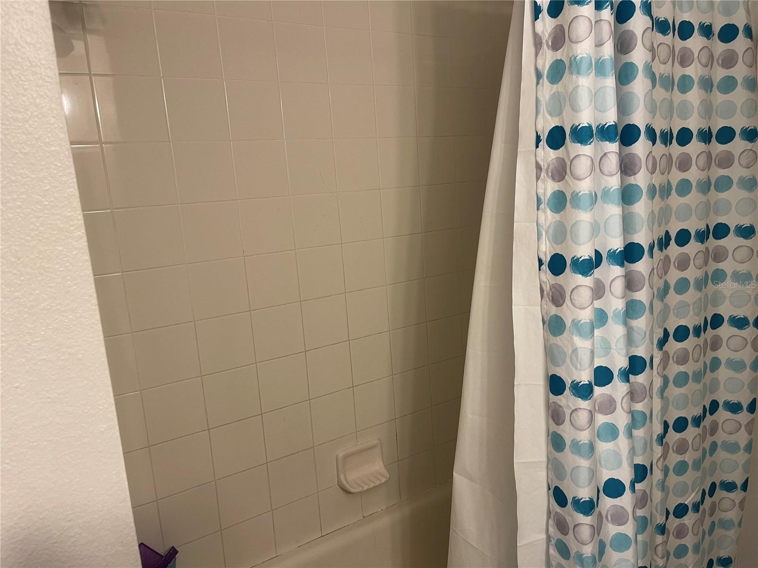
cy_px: 284
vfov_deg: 54.9
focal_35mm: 25
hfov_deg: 69.4
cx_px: 379
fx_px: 547
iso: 80
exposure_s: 1/60
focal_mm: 5.1
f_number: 1.6
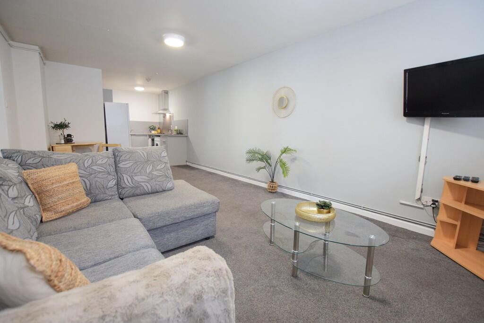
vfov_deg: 77.3
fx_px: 202
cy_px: 162
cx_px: 242
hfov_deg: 100.4
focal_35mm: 15
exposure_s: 1/60
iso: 1800
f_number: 3.5
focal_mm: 10
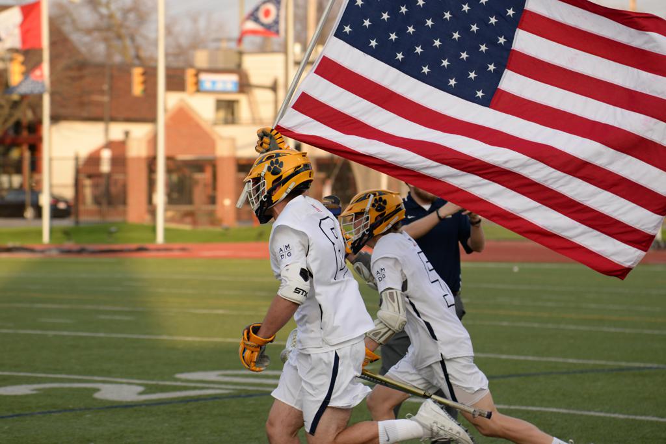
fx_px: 2960
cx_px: 333
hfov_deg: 12.8
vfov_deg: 8.6
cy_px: 222
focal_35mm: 160
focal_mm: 160
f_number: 5.6
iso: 800
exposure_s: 1/1250
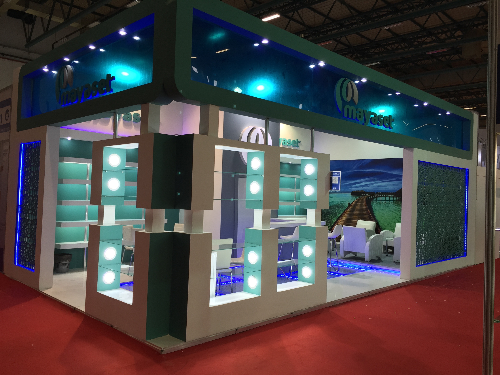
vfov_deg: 48.2
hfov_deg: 61.7
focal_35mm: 29
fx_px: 419
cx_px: 250
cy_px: 188
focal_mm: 4.15
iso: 32
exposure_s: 1/60
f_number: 2.2
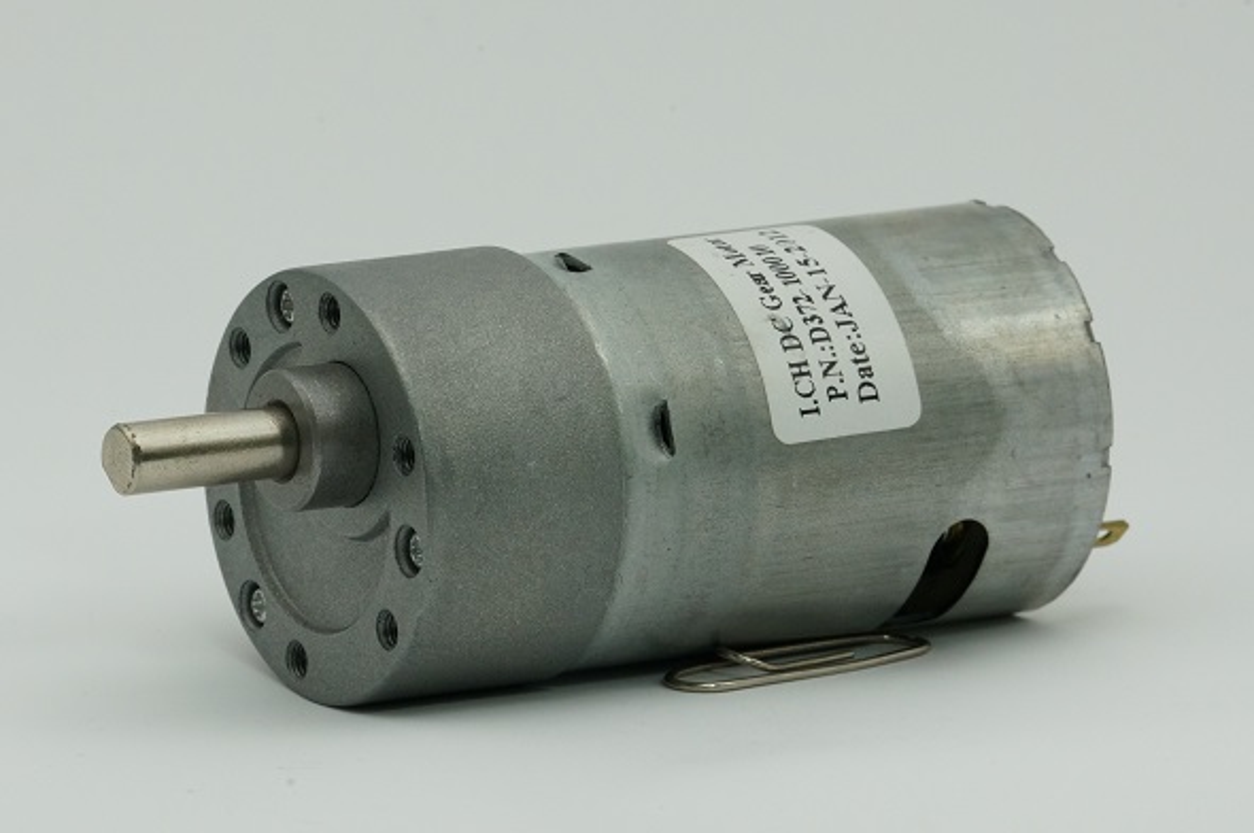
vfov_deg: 4.4
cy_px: 416
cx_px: 627
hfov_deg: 6.5
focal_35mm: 315
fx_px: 10960
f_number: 22
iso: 1600
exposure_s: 1/60
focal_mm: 210
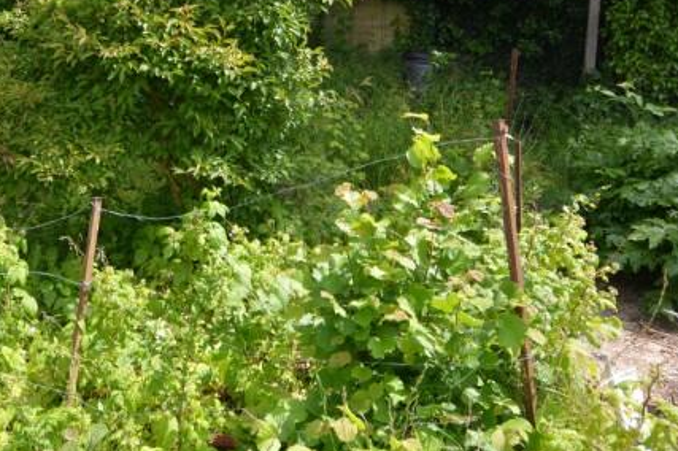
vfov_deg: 35.1
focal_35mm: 36
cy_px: 60
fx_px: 677
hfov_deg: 52.0
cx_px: 219
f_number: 8
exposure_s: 1/400
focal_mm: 10
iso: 400
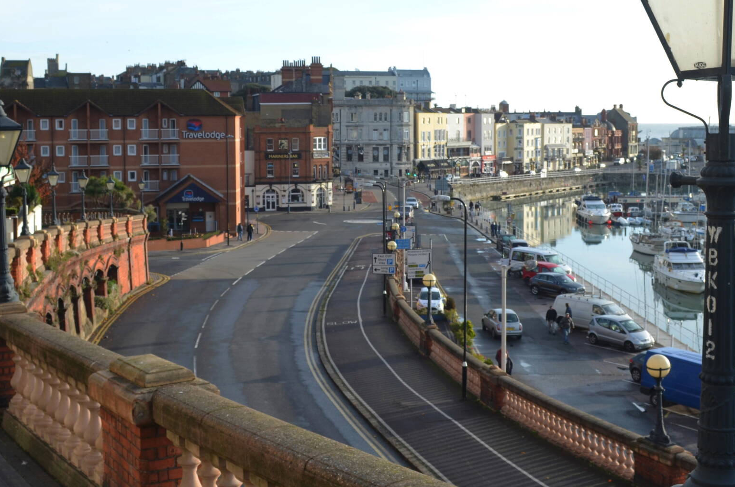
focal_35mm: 55
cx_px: 373
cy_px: 180
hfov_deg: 36.3
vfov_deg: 24.4
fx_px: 1121
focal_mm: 22
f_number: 7.1
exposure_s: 1/200
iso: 200
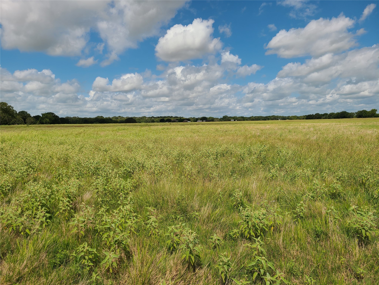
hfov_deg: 67.3
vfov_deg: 53.1
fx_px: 285
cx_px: 190
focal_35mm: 26
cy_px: 142
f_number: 1.8
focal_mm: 5.4
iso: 40
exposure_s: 1/4097
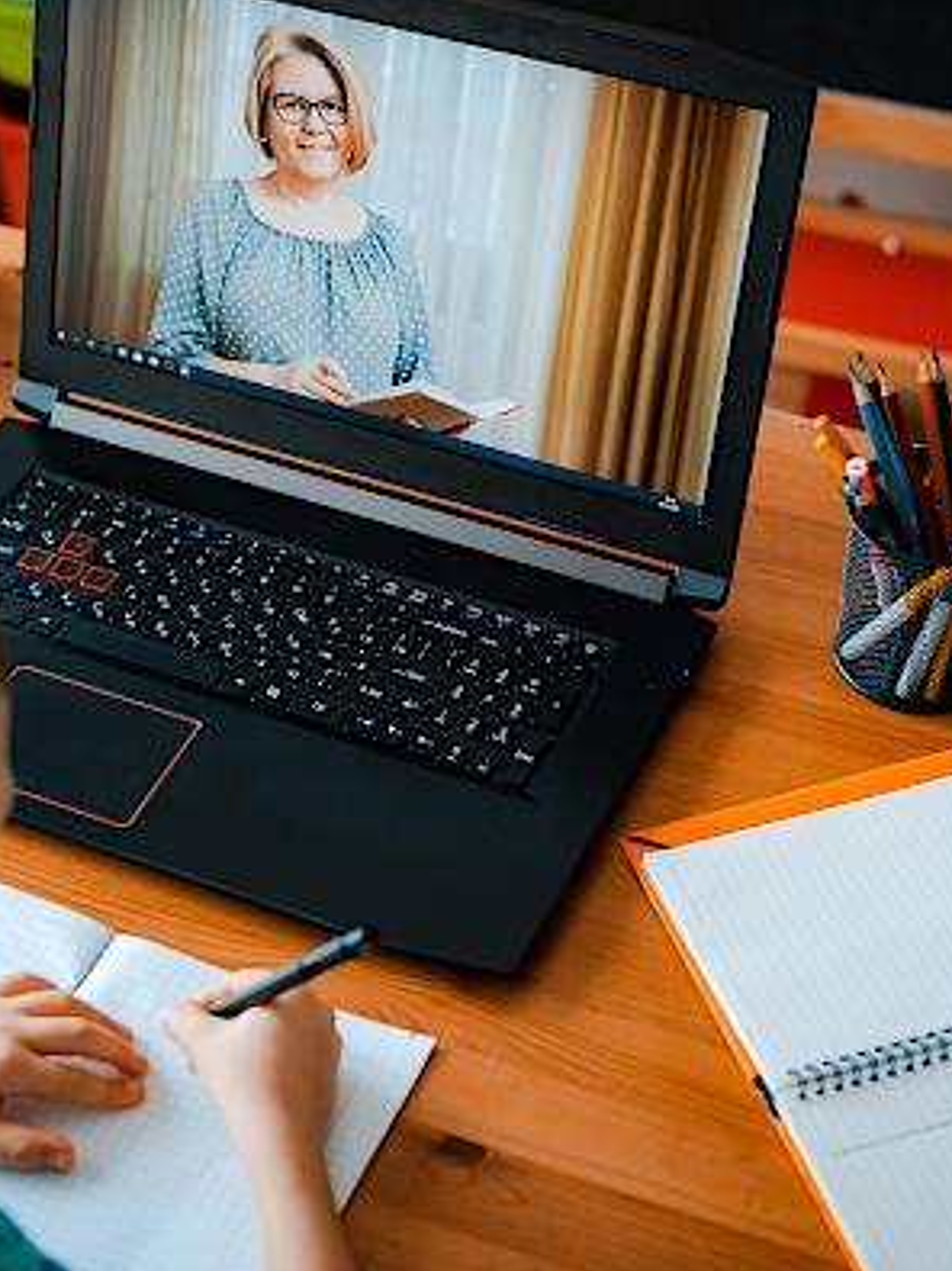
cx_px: 315
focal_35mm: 73
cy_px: 637
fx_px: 2678
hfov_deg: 20.1
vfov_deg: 26.7
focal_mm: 50
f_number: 2.8
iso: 500
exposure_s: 1/160
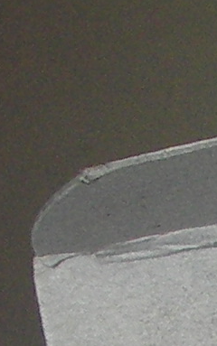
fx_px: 2541
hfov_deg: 4.4
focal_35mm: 269
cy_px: 799
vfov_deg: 7.4
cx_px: 980
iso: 100
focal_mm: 6.3
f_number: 3.3
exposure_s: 1/30
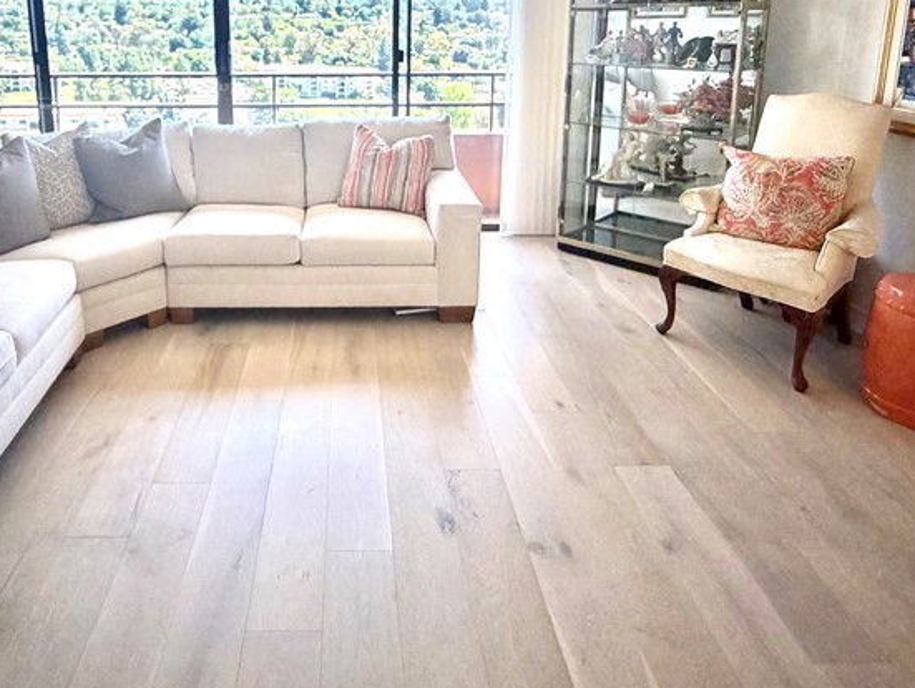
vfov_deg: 50.3
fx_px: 688
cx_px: 354
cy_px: 150
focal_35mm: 26
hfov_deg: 66.4
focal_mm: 2.22
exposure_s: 1/120
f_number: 2.2
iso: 250
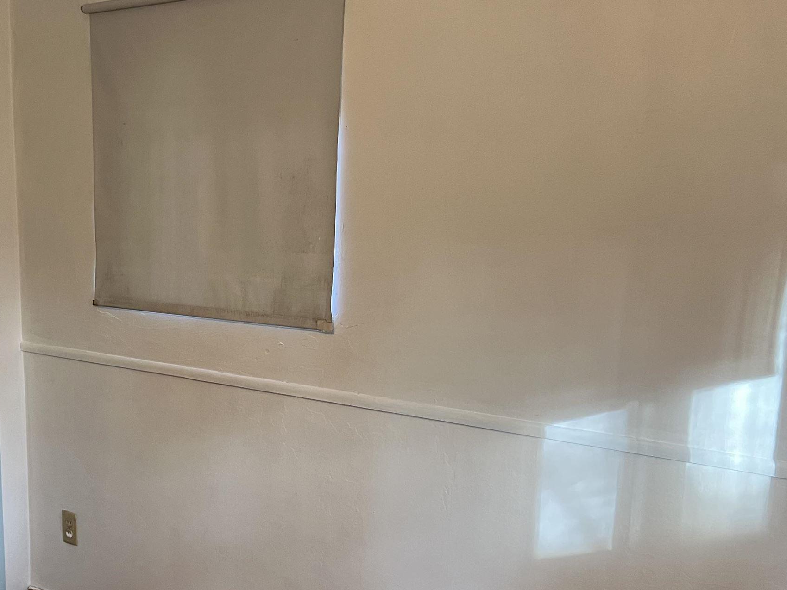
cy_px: 348
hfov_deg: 38.0
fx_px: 1069
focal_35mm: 47
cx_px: 97
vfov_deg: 30.8
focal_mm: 5.7
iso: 250
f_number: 1.5
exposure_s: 1/60
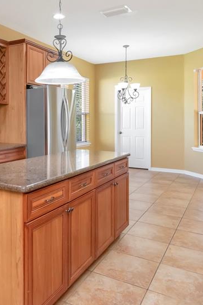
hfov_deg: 41.2
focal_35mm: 31
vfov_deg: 59.9
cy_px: 123
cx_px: 51
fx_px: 262
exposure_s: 1/50
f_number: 8
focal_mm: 11
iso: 1250
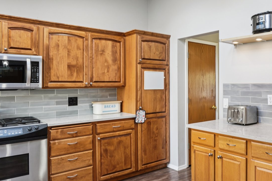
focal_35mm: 30
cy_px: 90
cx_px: 201
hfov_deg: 58.9
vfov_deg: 43.6
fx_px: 227
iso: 400
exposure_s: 1/15
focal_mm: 16
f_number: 8
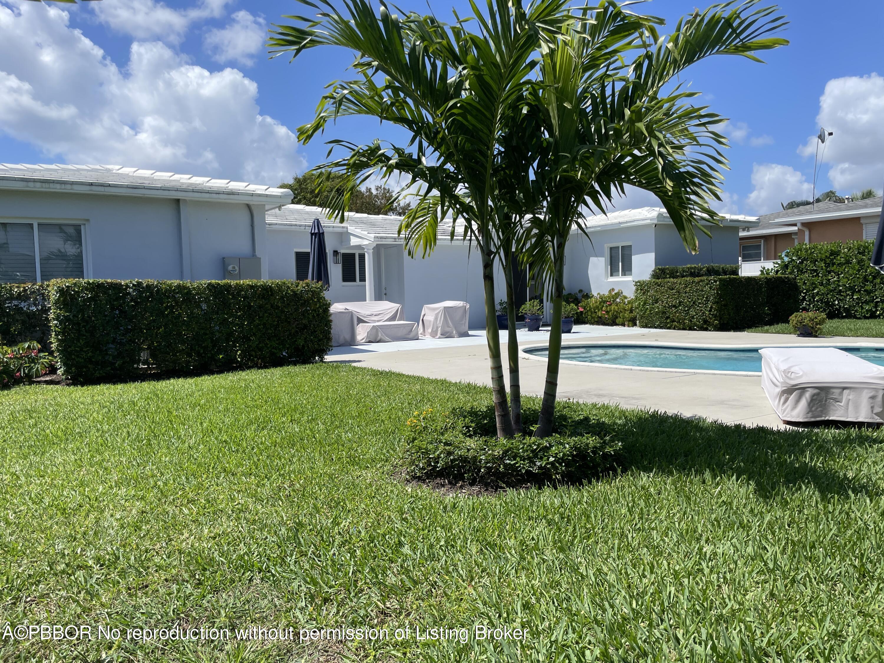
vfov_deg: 53.1
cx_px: 442
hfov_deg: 67.3
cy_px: 332
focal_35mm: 26
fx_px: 664
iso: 32
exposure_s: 1/3731
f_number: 1.6
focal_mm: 4.2
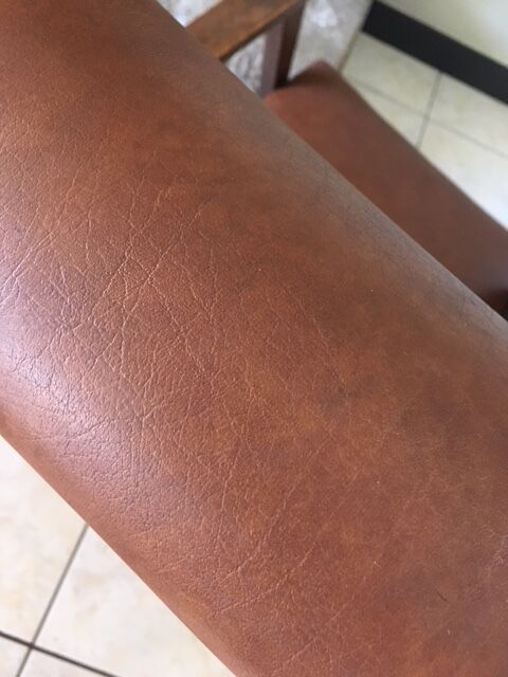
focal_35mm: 29
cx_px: 254
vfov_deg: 61.7
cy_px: 338
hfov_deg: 48.2
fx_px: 567
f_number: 2.2
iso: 200
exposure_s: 1/25
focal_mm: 4.15
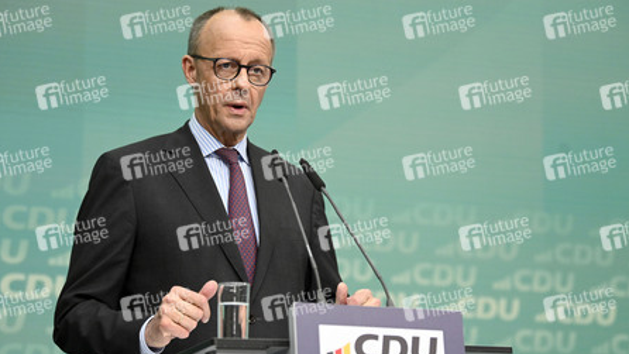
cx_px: 317
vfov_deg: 11.2
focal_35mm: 108
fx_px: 1802
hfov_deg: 19.8
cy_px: 199
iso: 5000
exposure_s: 1/1250
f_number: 3.5
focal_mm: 102
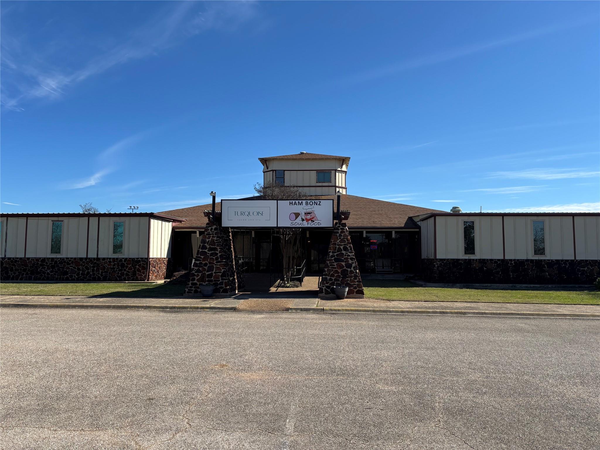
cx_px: 300
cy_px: 225
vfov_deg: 53.1
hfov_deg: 67.3
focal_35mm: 26
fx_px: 451
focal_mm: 5.96
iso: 50
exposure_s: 1/3534
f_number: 1.6
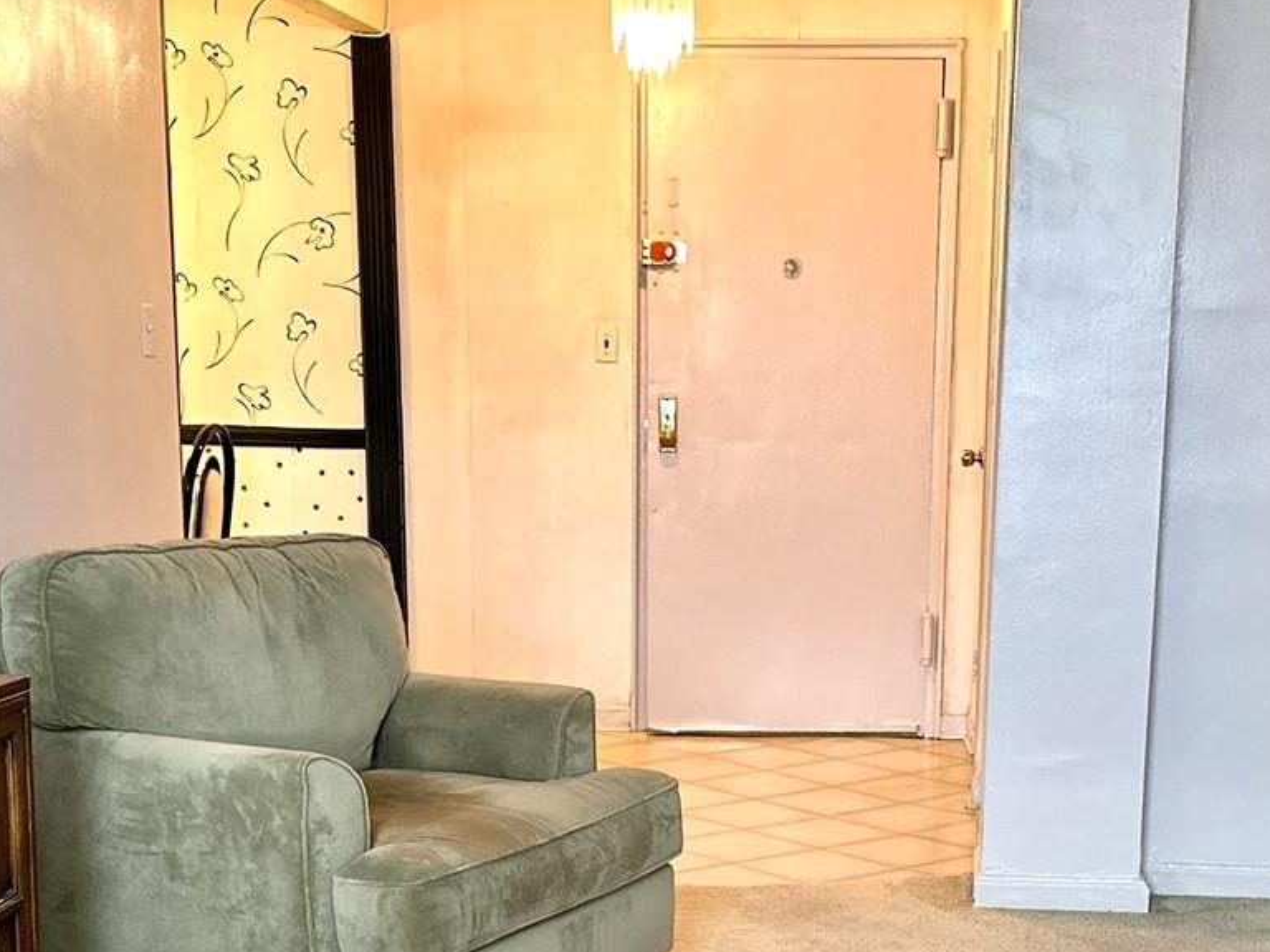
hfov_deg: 30.2
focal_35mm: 64
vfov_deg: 22.5
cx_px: 708
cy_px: 793
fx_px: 2348
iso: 320
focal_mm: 6.86
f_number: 1.78
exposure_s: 1/60
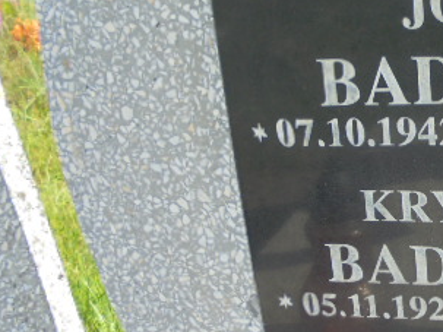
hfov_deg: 32.4
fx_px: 704
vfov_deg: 26.5
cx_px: 436
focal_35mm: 55
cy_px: 205
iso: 100
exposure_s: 1/320
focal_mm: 4.6
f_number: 3.5
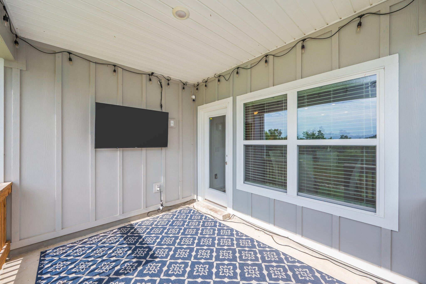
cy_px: 142
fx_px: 166
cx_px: 213
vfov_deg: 81.1
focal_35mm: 14
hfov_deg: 104.3
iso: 100
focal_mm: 14
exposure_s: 1/200
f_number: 9
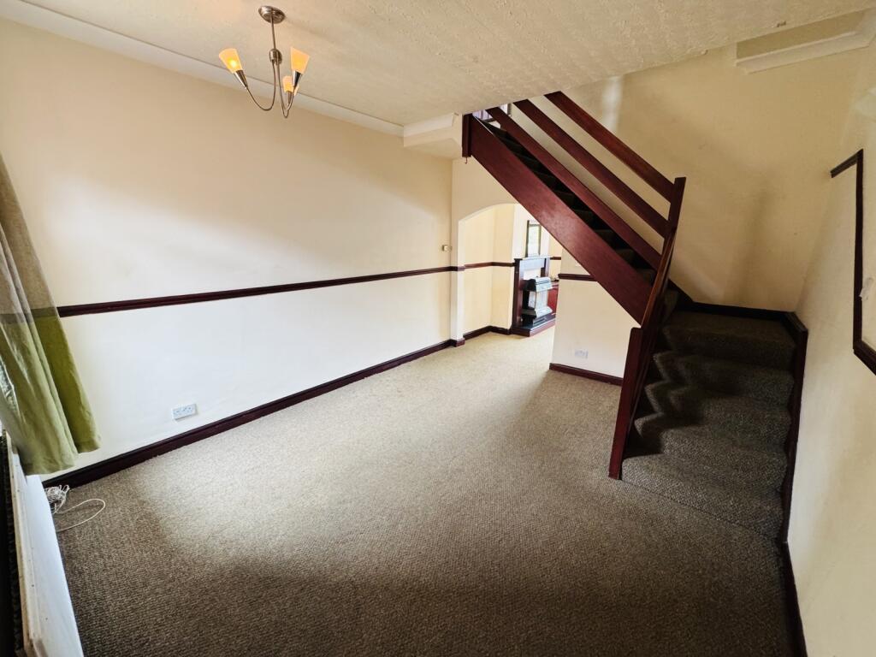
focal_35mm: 14
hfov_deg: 102.1
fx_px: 354
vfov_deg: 85.7
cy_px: 328
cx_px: 438
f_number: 2.2
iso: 250
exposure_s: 1/50
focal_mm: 2.22
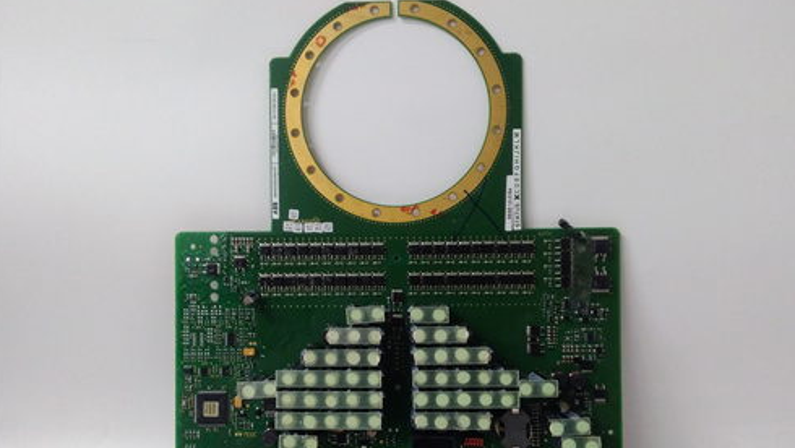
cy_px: 285
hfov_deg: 64.3
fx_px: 633
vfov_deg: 38.7
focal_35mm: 30
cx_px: 396
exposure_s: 1/33
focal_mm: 3.79
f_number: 2
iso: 458
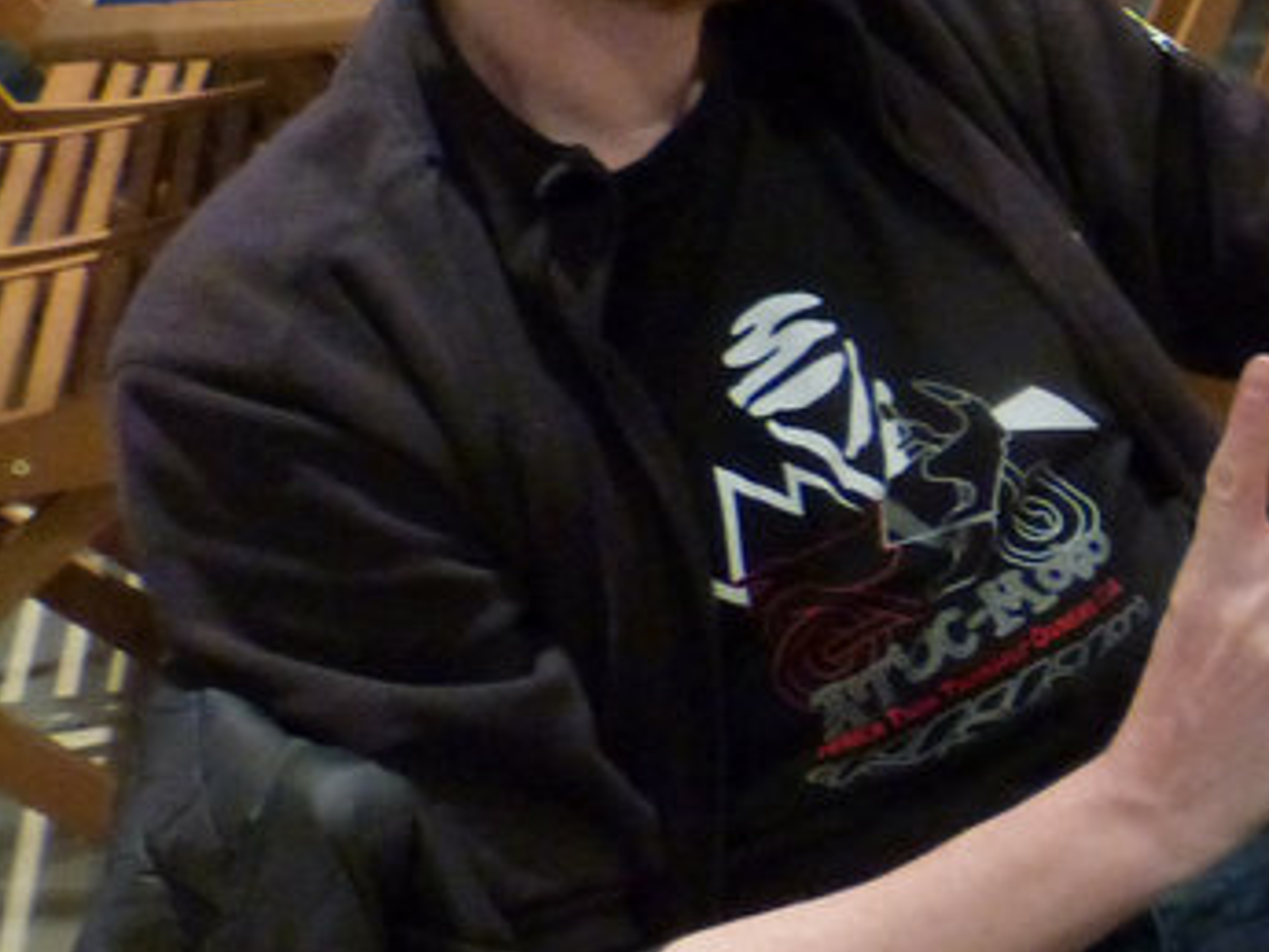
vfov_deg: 17.0
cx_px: 2148
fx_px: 3190
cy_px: 342
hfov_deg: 18.5
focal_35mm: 87
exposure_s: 1/10
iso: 400
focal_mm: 4.5
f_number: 2.8
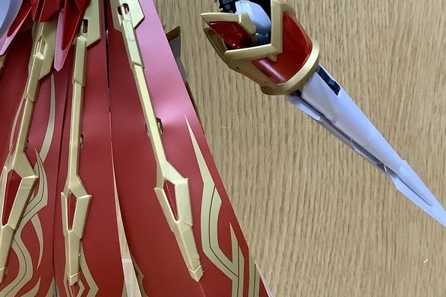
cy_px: 113
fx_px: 805
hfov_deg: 30.4
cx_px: 109
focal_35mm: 65
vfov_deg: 20.9
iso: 320
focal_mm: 3.3
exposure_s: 1/33
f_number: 2.4
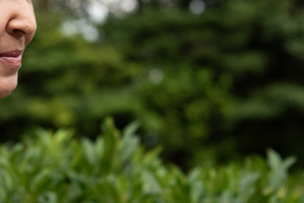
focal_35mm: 142
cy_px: 87
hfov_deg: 14.4
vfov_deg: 9.7
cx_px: 99
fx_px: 1199
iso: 800
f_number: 3.5
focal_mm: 50
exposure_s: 1/4000
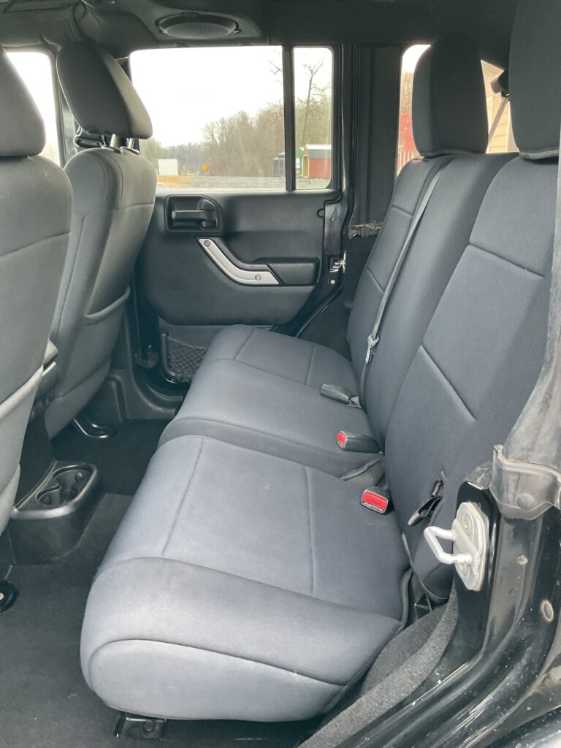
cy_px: 374
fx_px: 627
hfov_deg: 48.2
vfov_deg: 61.7
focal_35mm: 29
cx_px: 280
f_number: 1.8
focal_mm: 3
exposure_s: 1/60
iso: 160
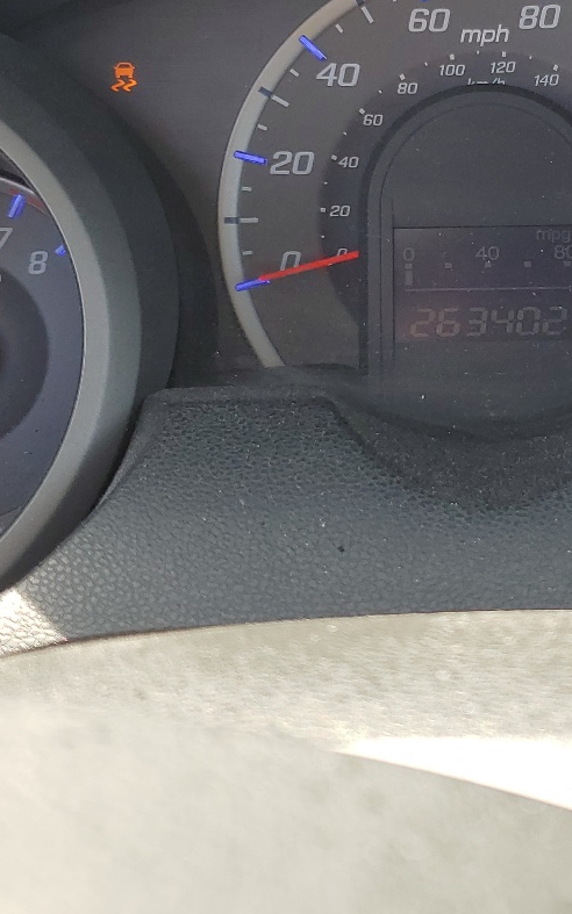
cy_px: 223
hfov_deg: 22.6
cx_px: 506
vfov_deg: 35.4
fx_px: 1397
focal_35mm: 56
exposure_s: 1/400
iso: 50
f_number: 1.5
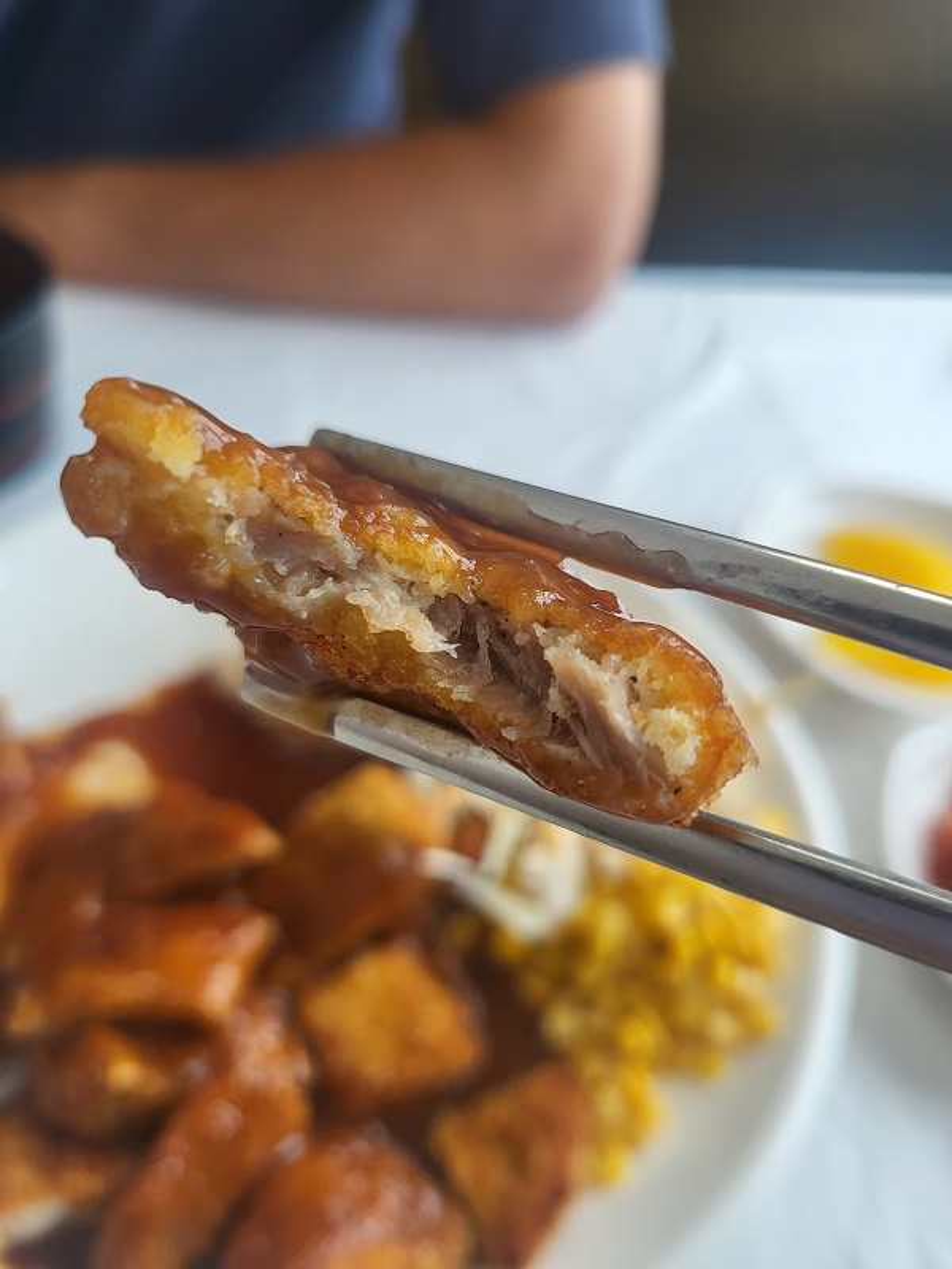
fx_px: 953
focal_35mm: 26
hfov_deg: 53.1
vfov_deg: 67.3
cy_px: 634
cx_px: 476
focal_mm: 4.25
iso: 50
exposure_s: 1/110
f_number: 1.8
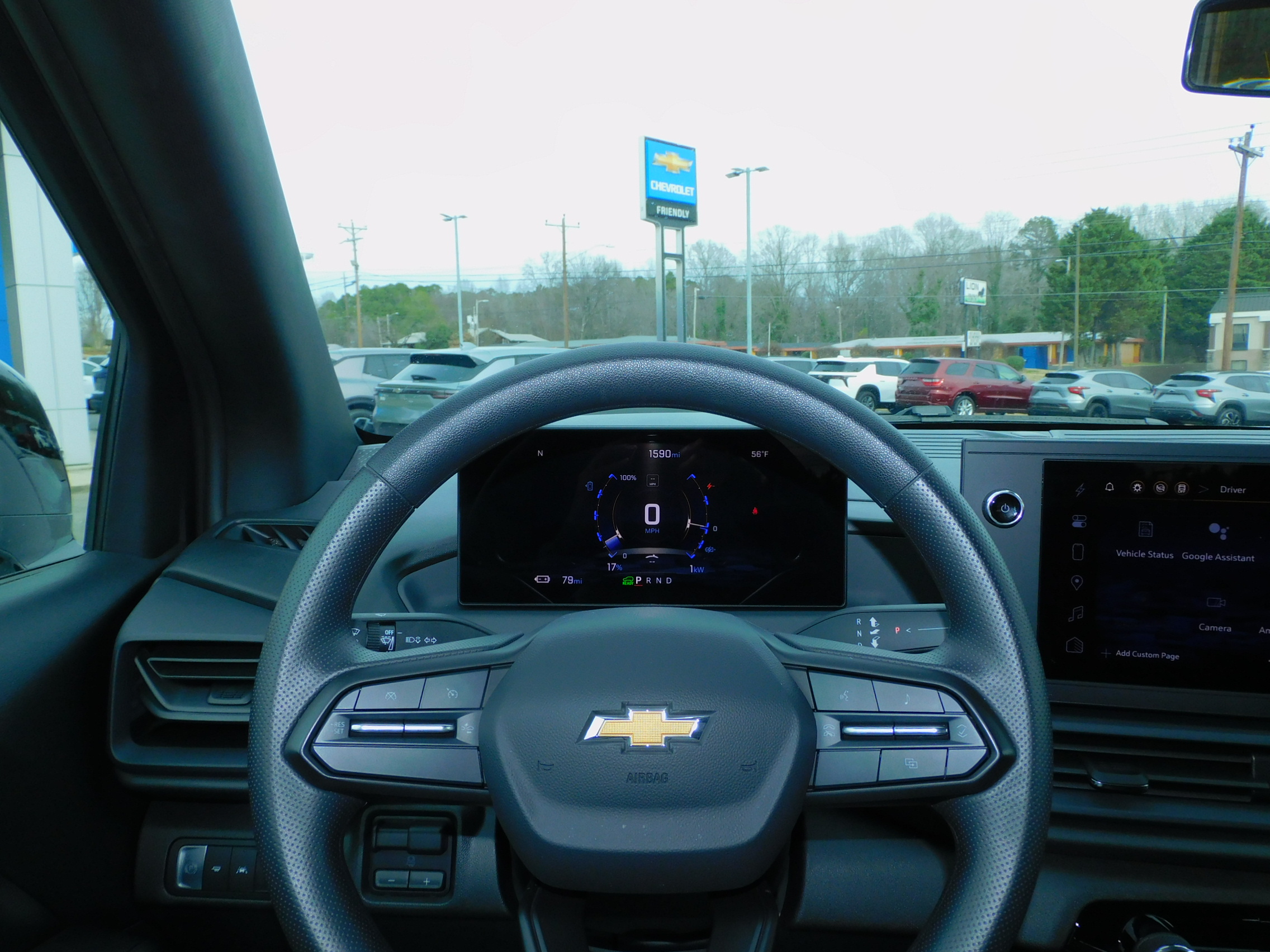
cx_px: 635
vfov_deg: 56.8
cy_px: 476
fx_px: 881
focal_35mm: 24
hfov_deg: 71.6
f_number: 3.3
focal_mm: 4.3
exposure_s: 1/400
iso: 125
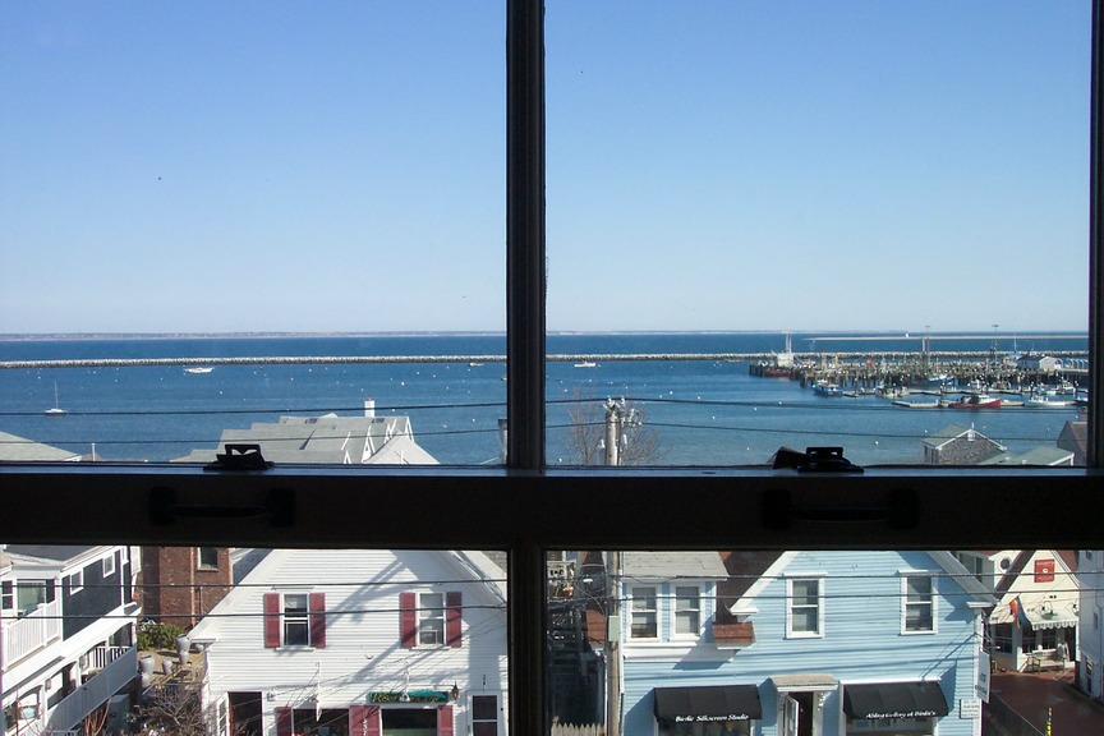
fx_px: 1165
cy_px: 368
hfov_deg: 50.7
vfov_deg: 35.1
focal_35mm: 38
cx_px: 552
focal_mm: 8
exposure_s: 1/500
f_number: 4.8
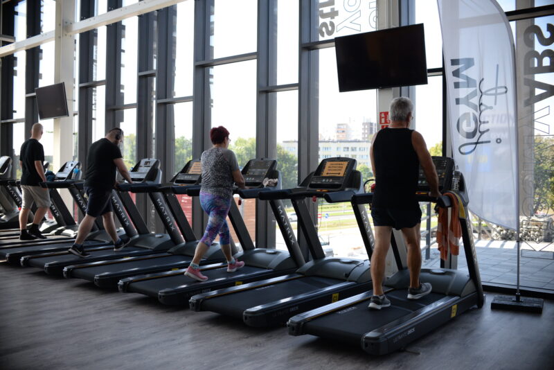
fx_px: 539
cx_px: 277
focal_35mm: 35
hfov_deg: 54.4
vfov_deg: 37.9
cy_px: 185
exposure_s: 1/2000
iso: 1600
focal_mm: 35
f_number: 4
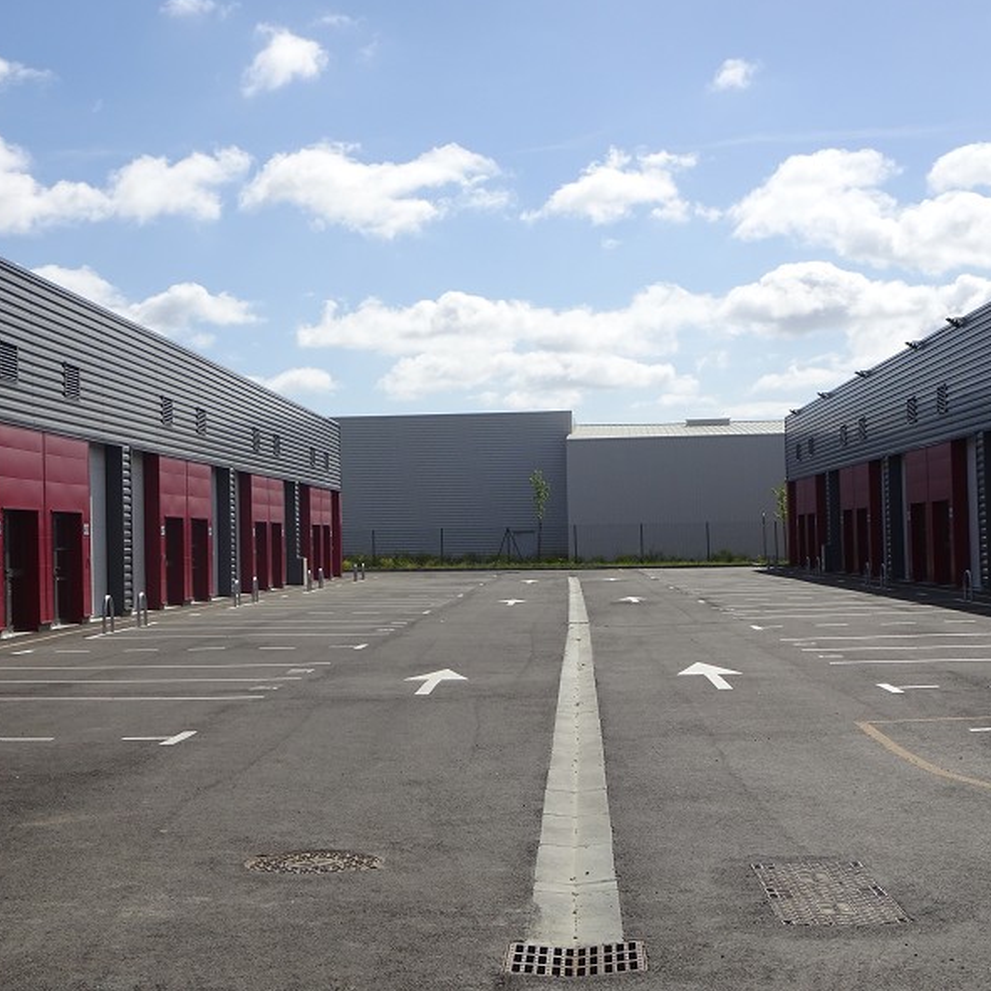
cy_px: 495
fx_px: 1781
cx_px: 490
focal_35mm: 55
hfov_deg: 31.1
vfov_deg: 31.1
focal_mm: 7.87
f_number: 4.5
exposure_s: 1/1000
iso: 80
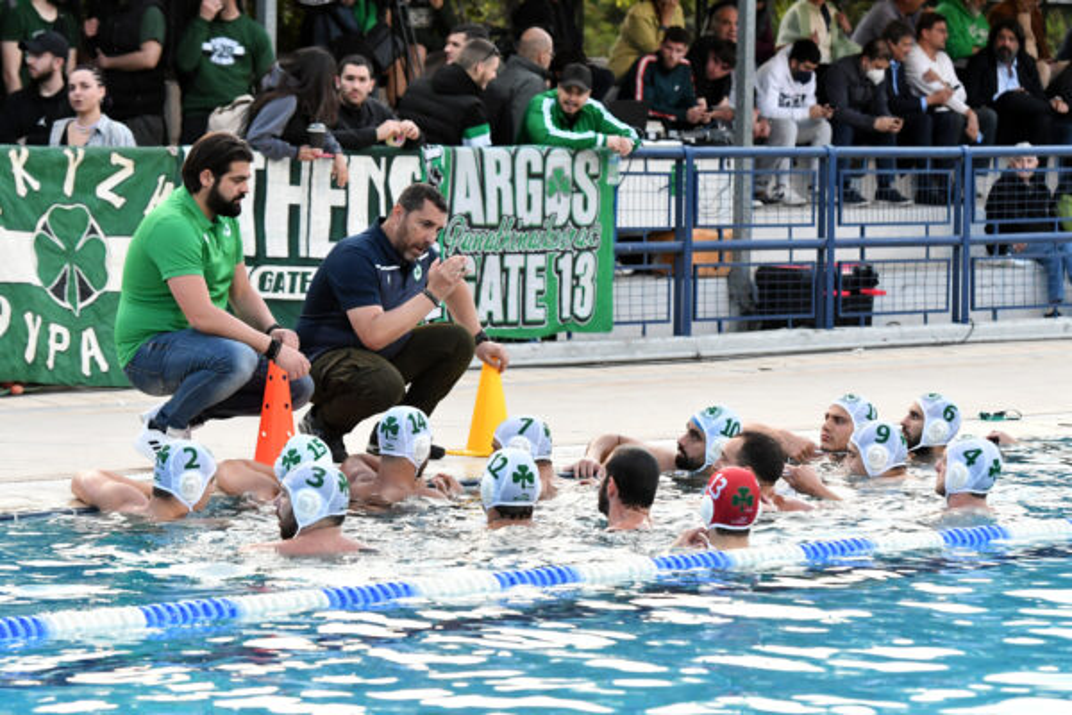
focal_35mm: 165
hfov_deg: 12.5
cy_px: 358
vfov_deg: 8.3
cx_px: 536
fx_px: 4913
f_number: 4
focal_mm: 110
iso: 2500
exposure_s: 1/500
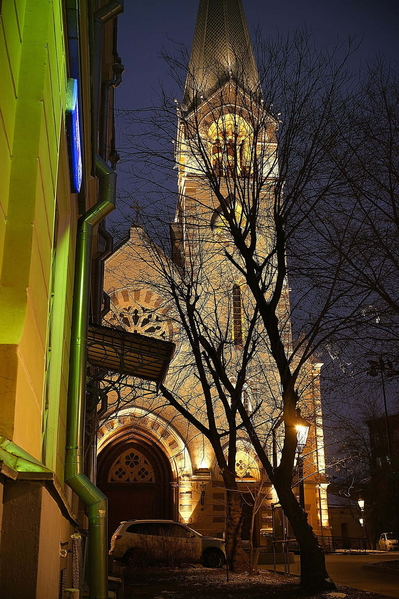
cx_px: 200
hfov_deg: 32.6
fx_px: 682
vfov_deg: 47.4
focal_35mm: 41
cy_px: 300
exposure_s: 1/5.3
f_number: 4
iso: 320
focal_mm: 27
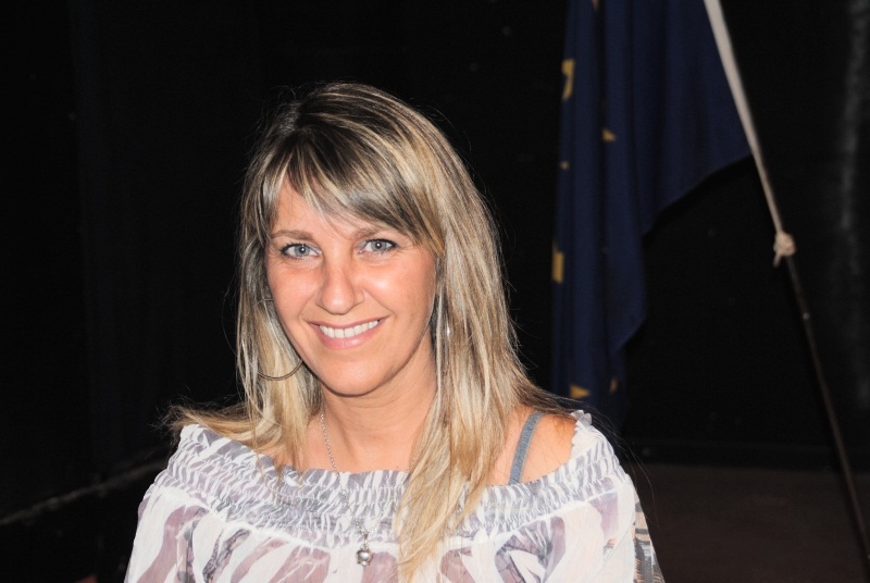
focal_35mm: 75
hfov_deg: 27.0
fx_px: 1815
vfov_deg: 18.2
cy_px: 292
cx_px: 435
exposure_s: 1/60
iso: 200
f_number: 4.8
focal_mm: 50
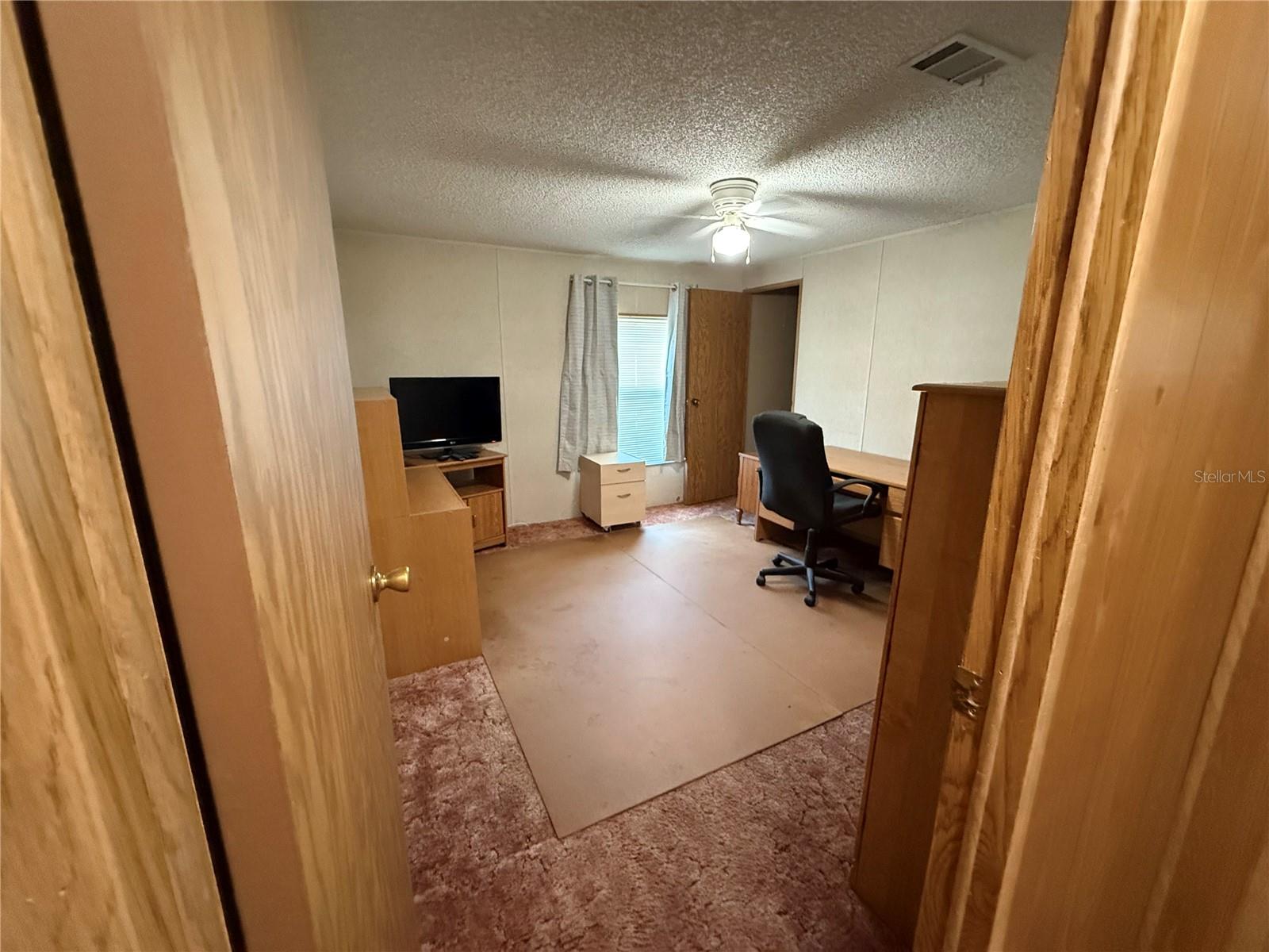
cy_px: 476
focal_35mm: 14
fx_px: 513
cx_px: 634
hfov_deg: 102.1
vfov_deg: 85.7
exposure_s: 1/60
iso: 1000
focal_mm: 2.22
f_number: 2.2
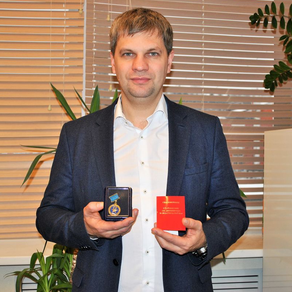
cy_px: 145
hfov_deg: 34.0
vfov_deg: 34.0
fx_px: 477
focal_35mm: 50
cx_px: 154
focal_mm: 26
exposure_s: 1/60
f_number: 4.2
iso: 200
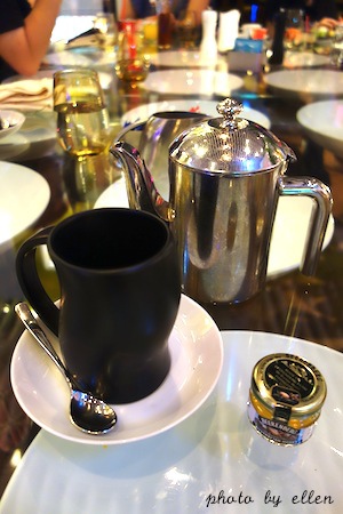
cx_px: 172
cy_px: 257
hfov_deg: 46.4
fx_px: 400
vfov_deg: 65.5
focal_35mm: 28
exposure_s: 1/15
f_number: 1.8
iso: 800
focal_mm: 10.4
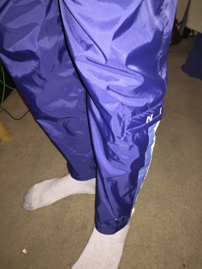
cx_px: 101
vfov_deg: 61.7
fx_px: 226
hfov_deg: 48.2
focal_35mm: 29
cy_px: 134
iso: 100
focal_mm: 4.15
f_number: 2.2
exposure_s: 1/16
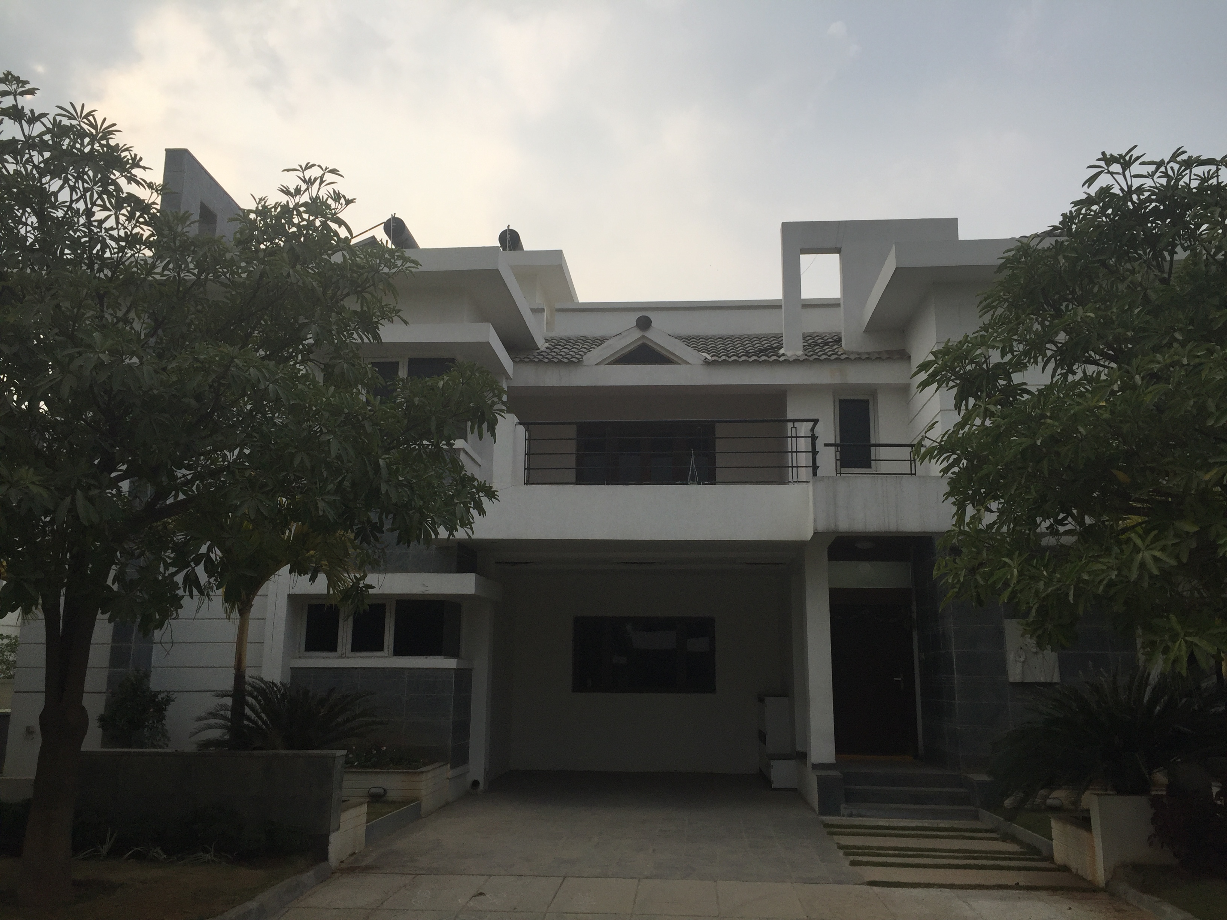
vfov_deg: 48.2
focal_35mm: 29
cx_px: 614
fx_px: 1028
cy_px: 460
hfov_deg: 61.7
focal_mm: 4.15
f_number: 2.2
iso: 32
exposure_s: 1/2639
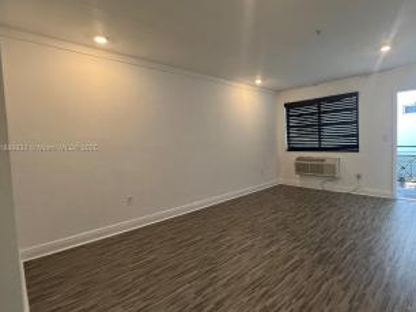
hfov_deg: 89.2
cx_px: 261
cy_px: 149
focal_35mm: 17
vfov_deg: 74.6
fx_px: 204
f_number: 1.8
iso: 250
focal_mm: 1.57
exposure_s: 1/120
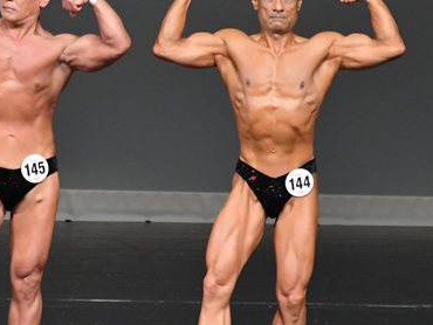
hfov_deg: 3.1
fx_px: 7936
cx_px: 46
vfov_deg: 2.3
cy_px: 171
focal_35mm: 634
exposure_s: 1/400
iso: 4000
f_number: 5.6
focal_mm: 210
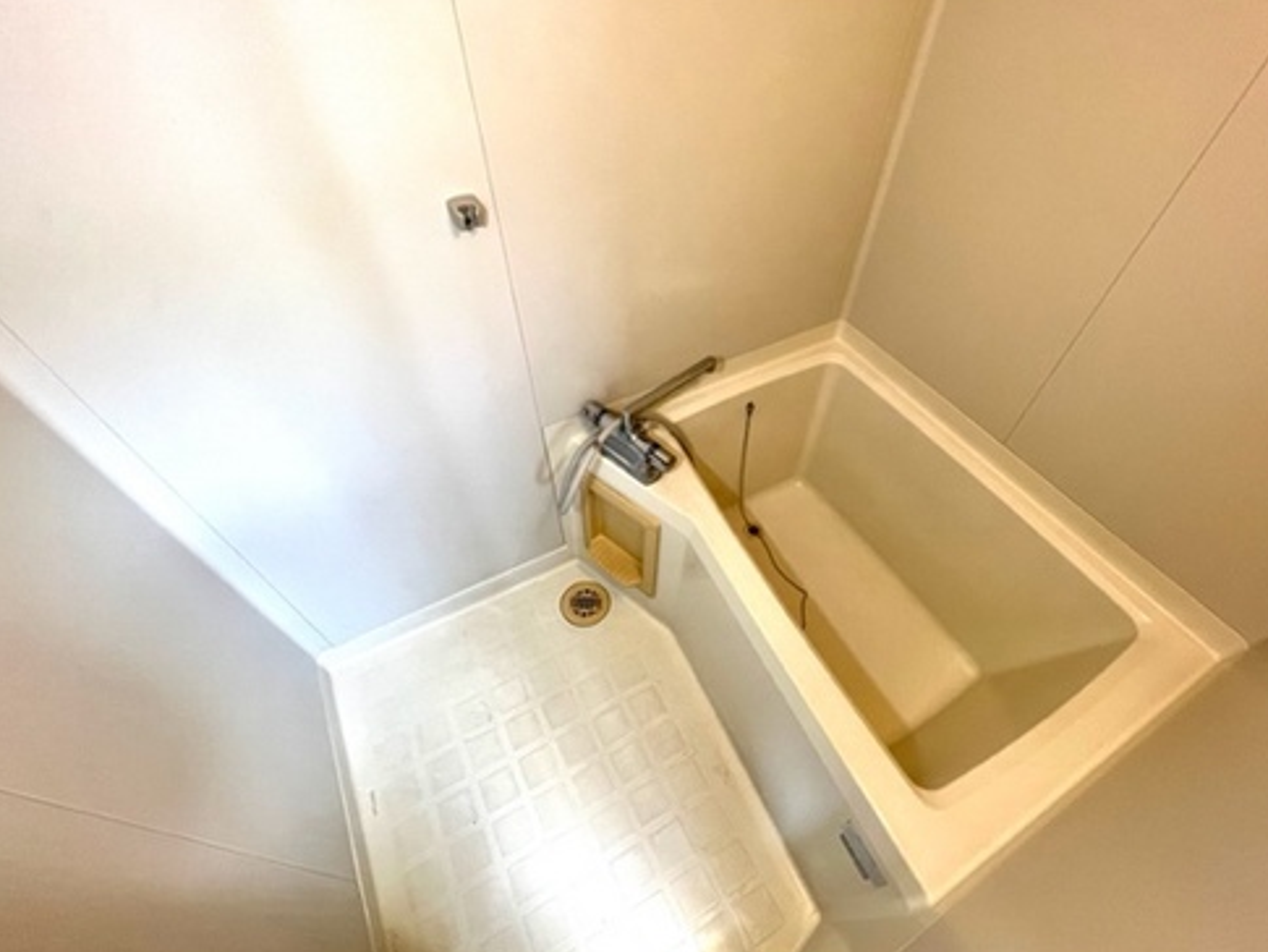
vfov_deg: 81.8
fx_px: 550
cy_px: 479
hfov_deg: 98.1
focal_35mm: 15
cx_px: 659
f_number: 1.8
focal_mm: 1.57
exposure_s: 1/120
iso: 200
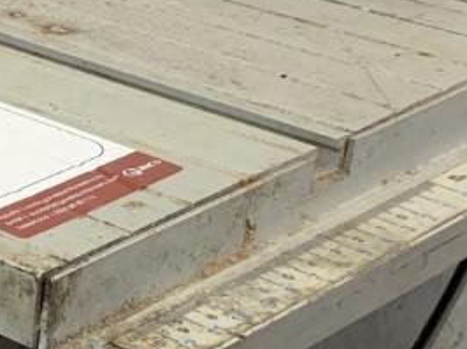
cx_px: -119
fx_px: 1900
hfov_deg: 13.6
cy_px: 303
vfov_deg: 10.5
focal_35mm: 141
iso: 80
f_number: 1.8
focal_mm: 4.25
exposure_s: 1/50
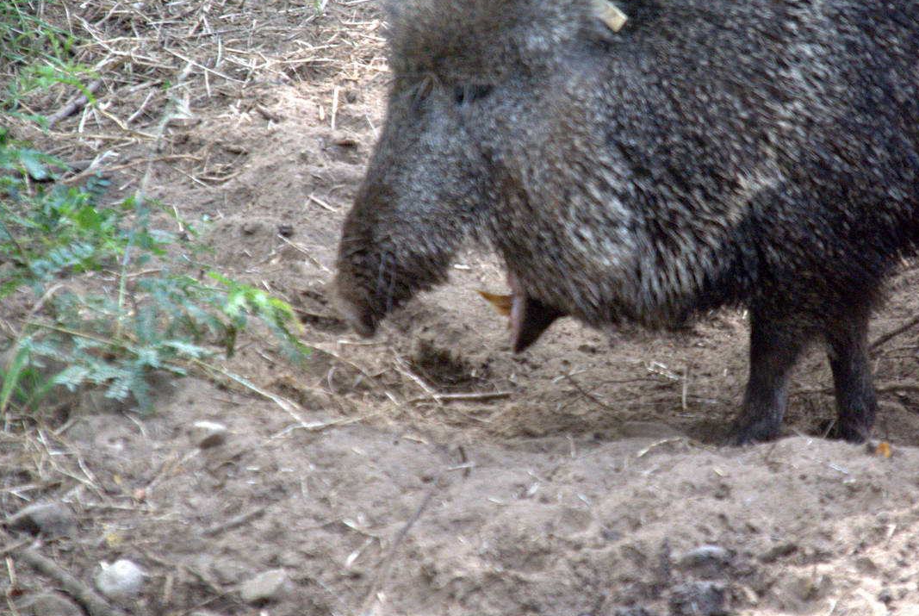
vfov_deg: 3.1
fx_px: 11505
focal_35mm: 450
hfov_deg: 4.6
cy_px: 244
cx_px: 586
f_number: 6.3
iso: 1600
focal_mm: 200
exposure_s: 1/250
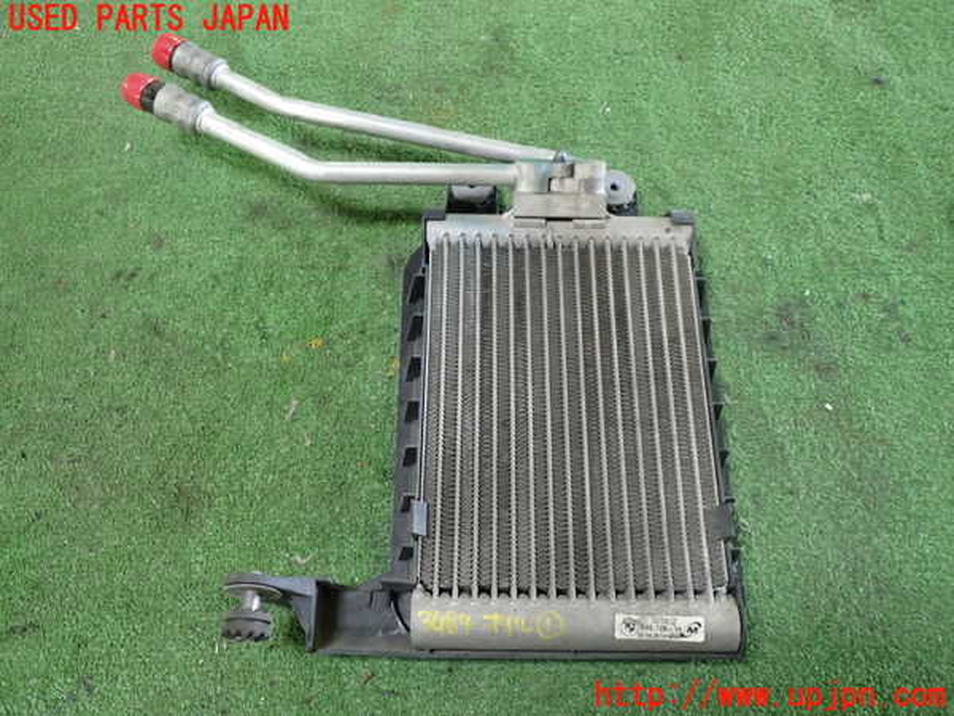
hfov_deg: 60.0
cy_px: 358
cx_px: 477
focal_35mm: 30
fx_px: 827
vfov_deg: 46.8
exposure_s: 1/30
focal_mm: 5.4
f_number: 2.3
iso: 500
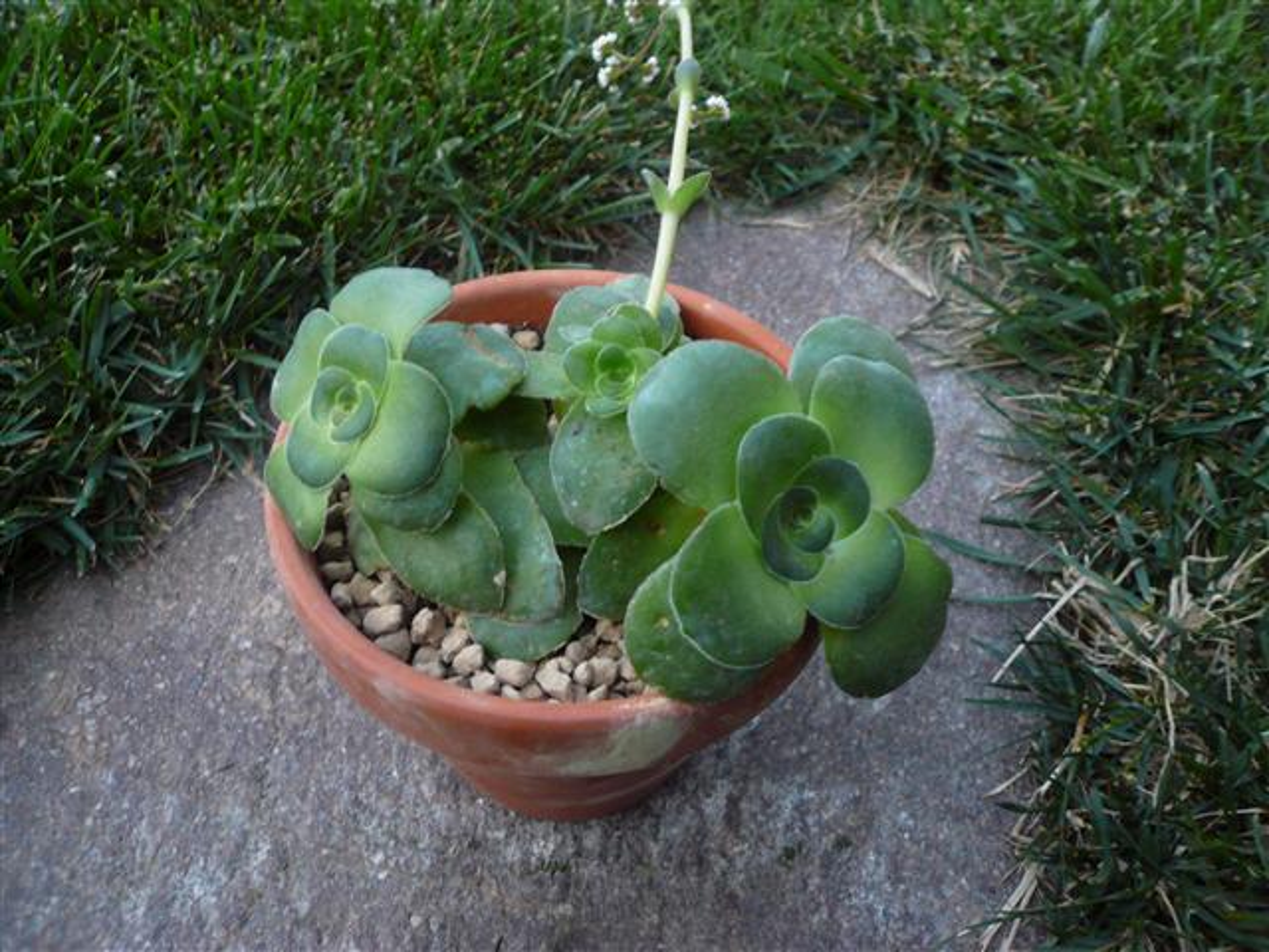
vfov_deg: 49.7
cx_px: 634
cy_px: 476
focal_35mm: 28
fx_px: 1026
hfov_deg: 63.4
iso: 200
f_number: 2.8
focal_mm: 4.6
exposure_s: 1/15
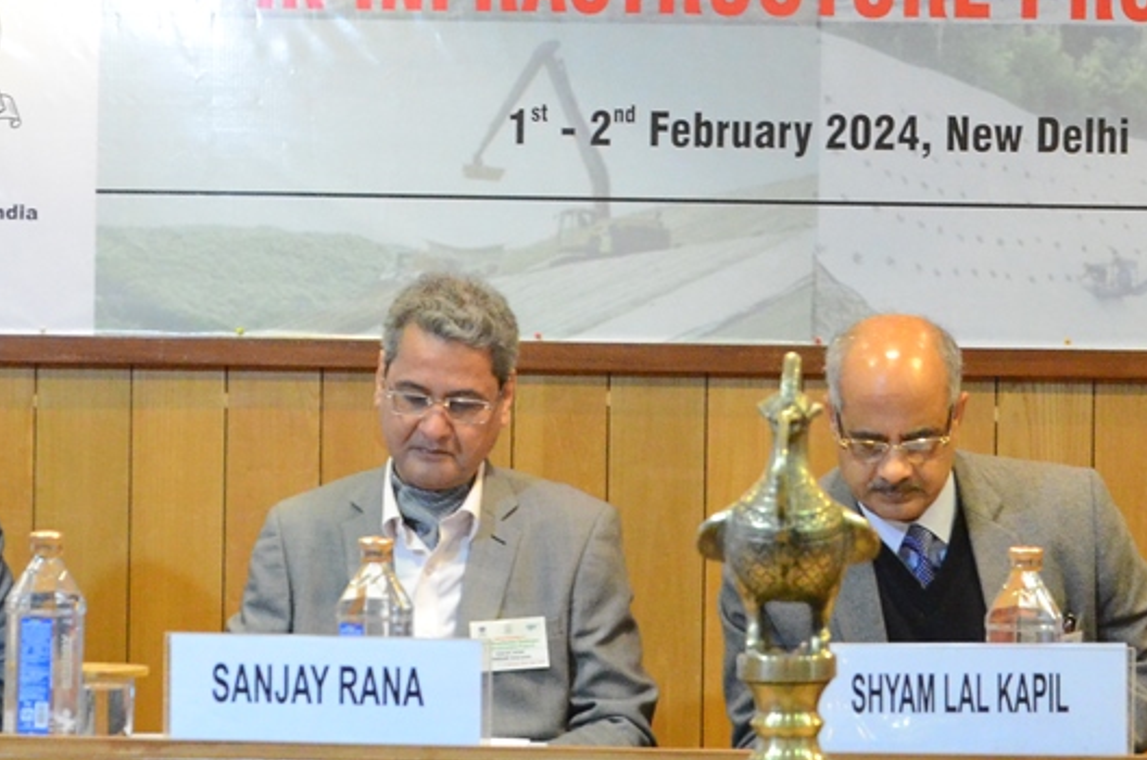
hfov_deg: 19.4
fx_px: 3339
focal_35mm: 105
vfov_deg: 13.0
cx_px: 769
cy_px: 289
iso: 4000
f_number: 5.6
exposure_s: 1/60
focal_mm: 30
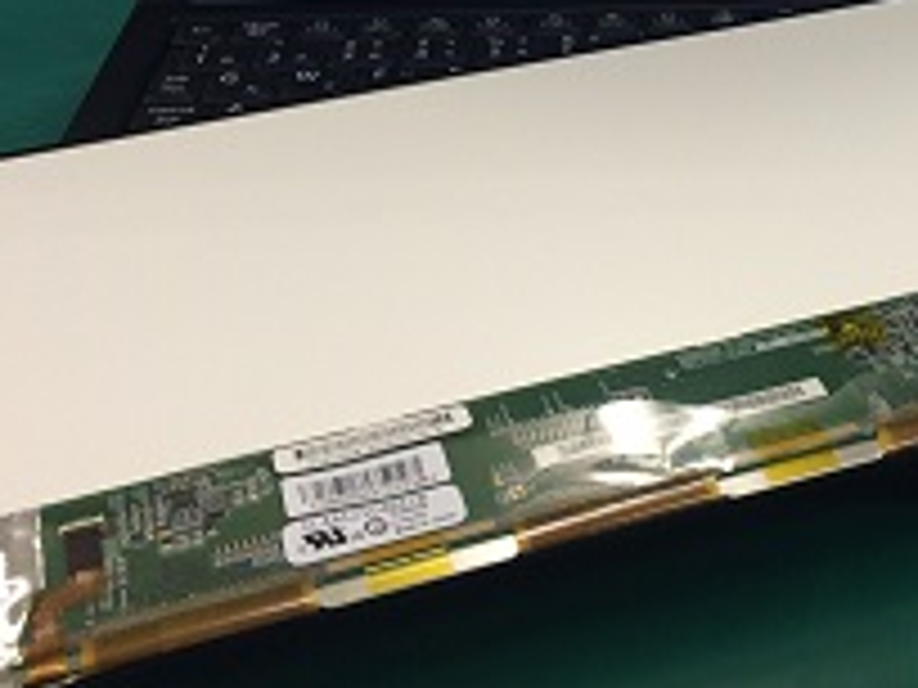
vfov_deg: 21.8
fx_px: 1697
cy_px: -61
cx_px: 675
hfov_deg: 29.8
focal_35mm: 64
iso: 64
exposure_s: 1/100
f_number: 2.2
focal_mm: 4.15
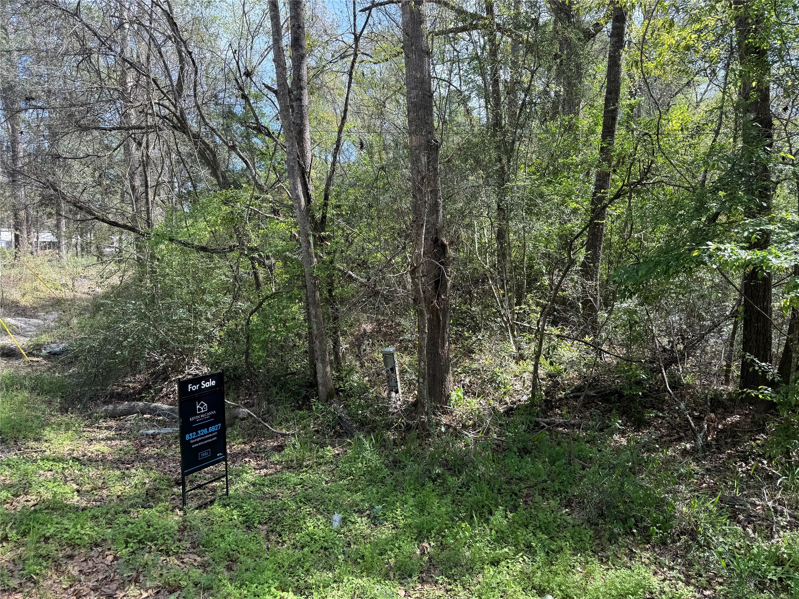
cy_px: 300
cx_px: 400
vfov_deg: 56.8
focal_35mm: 24
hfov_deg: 71.6
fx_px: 554
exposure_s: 1/649
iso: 80
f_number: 1.78
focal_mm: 6.76
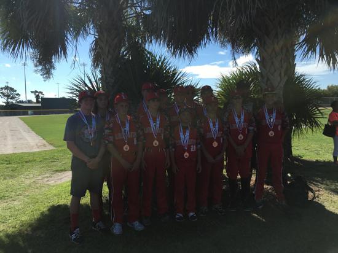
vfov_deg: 48.2
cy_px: 126
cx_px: 169
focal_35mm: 29
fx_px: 283
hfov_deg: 61.7
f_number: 2.2
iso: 25
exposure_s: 1/1304
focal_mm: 4.15
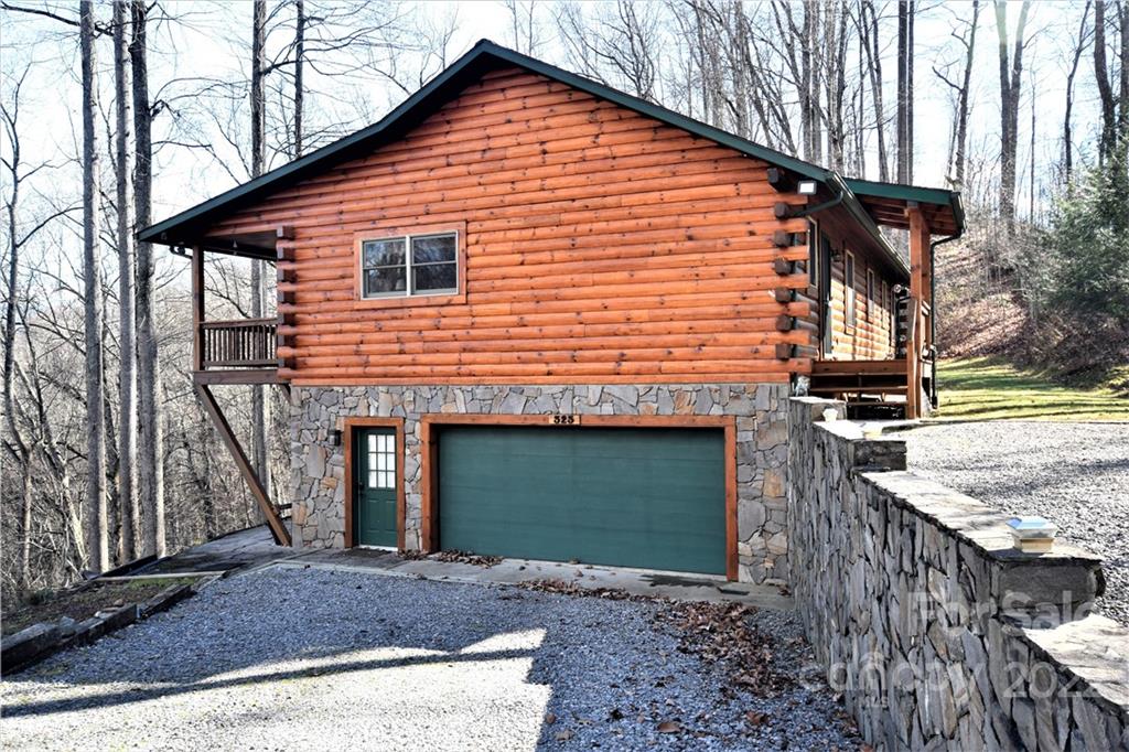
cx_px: 564
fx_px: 940
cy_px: 376
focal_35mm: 30
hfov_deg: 61.9
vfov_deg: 43.6
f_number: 5.6
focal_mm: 20
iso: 400
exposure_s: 1/80
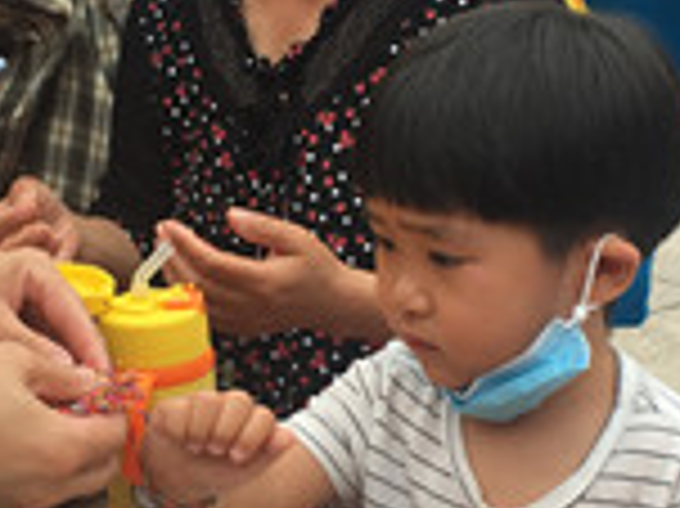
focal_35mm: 96
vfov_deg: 15.4
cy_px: 250
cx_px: 239
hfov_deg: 20.4
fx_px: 1884
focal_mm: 4.15
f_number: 2.2
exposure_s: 1/379
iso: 25
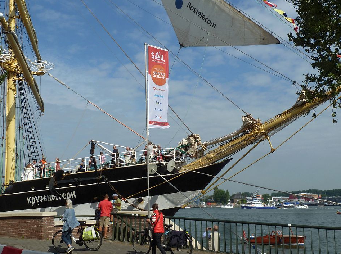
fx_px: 393
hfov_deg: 46.9
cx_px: 168
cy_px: 128
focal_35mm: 40
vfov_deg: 35.8
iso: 80
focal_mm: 6.1
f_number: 5.6
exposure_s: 1/400
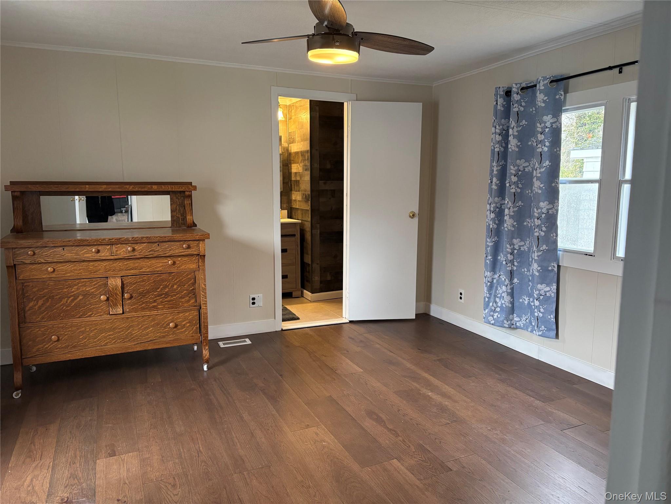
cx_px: 336
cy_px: 252
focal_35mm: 26
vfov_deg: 53.1
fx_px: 504
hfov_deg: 67.3
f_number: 1.6
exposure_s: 1/120
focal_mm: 5.96
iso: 250
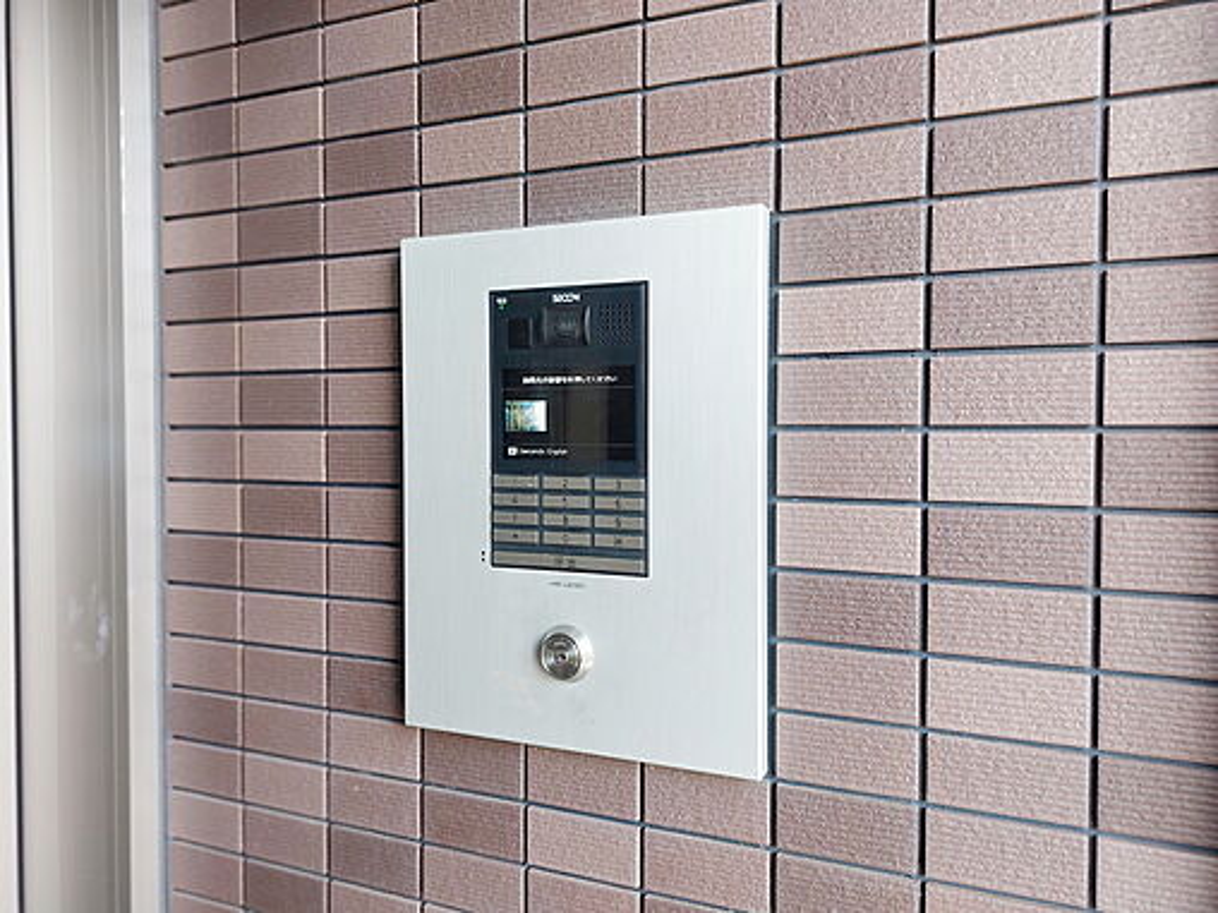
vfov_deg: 56.8
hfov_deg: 71.6
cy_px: 456
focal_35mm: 24
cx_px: 609
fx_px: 844
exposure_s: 1/24
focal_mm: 5.23
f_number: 1.8
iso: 40
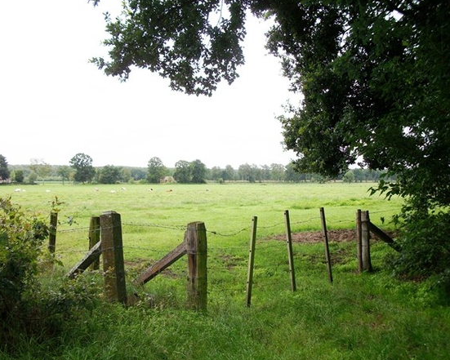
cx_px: 212
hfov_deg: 52.8
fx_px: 453
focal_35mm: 34
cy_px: 181
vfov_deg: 43.4
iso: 80
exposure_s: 1/500
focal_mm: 5.7
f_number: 2.9
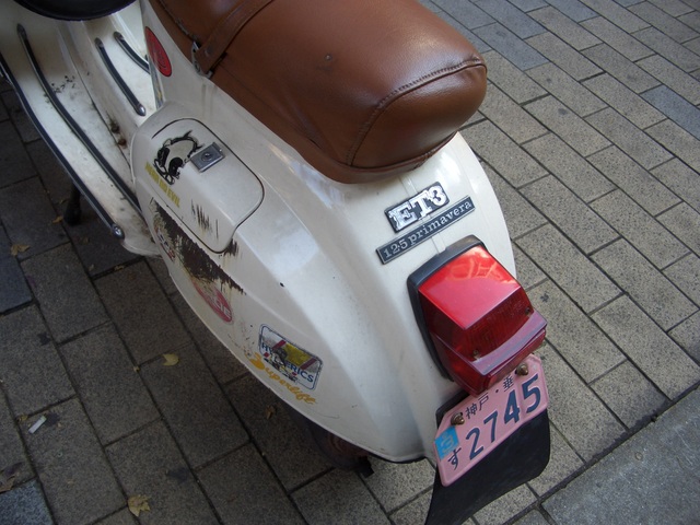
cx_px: 350
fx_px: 708
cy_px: 262
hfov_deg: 52.6
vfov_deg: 40.7
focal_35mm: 35
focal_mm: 5.8
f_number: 2.6
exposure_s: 1/100
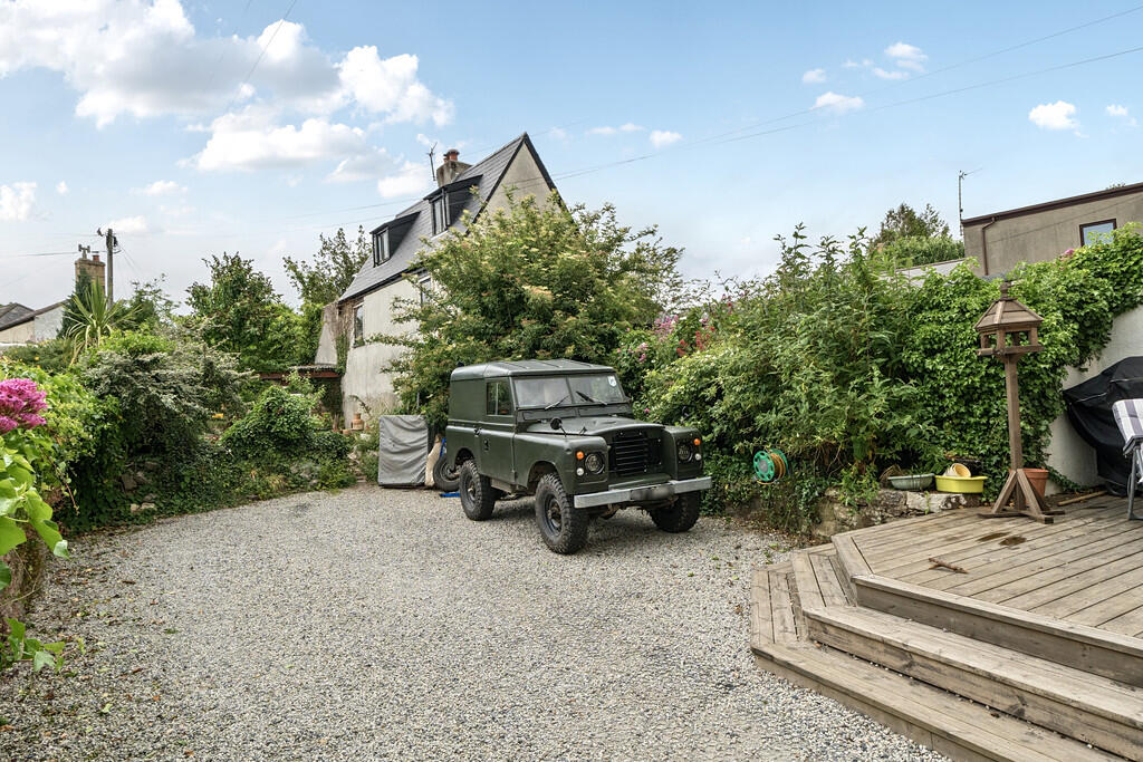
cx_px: 572
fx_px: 572
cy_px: 381
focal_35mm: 18
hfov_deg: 90.0
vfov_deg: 67.4
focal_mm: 12
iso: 400
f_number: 8
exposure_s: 1/640
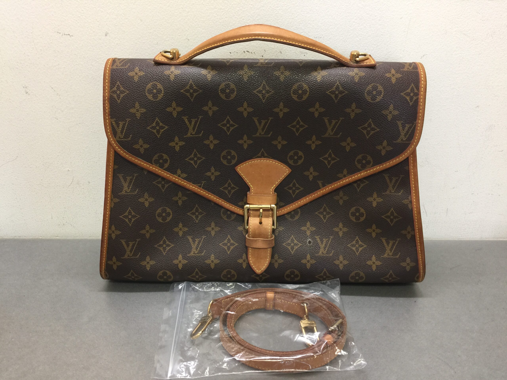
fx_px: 425
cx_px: 254
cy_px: 190
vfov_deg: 48.2
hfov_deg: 61.7
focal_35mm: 29
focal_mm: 4.15
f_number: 2.2
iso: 40
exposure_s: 1/15
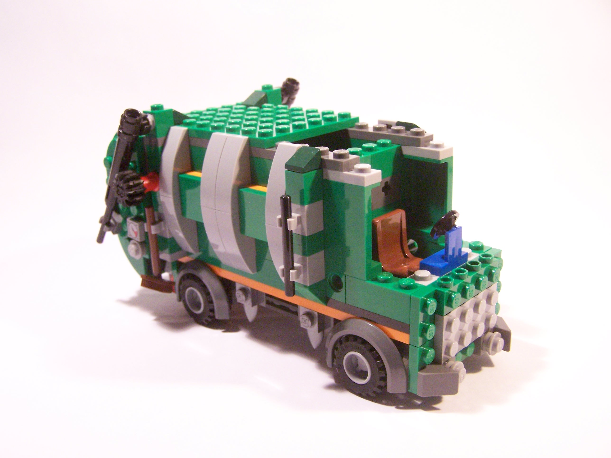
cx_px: 306
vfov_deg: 37.7
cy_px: 229
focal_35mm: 38
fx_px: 671
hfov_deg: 49.0
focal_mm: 6.3
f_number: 3.2
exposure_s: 1/45
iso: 400
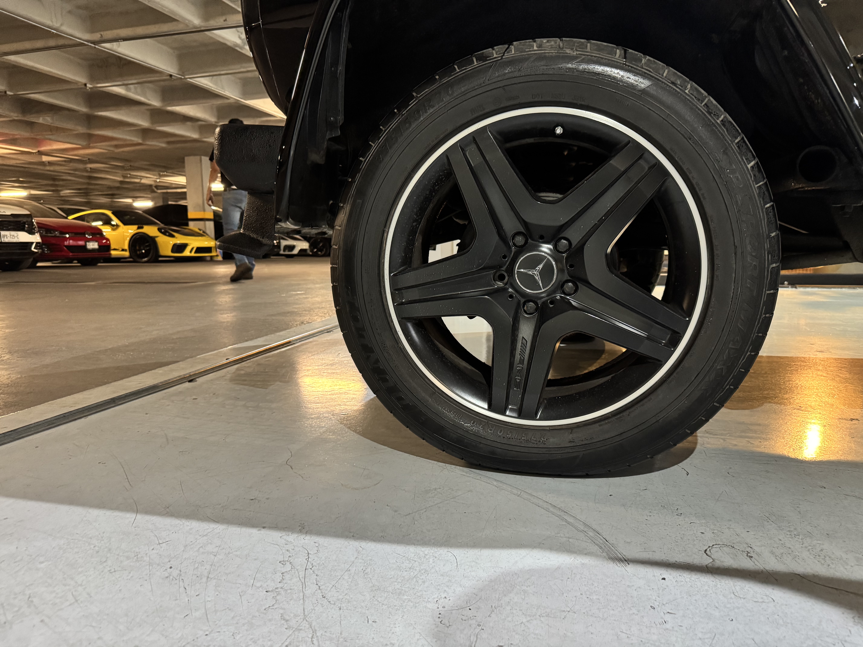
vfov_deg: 56.8
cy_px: 324
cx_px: 432
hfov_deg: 71.6
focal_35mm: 24
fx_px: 598
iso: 800
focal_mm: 6.76
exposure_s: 1/40
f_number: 1.78
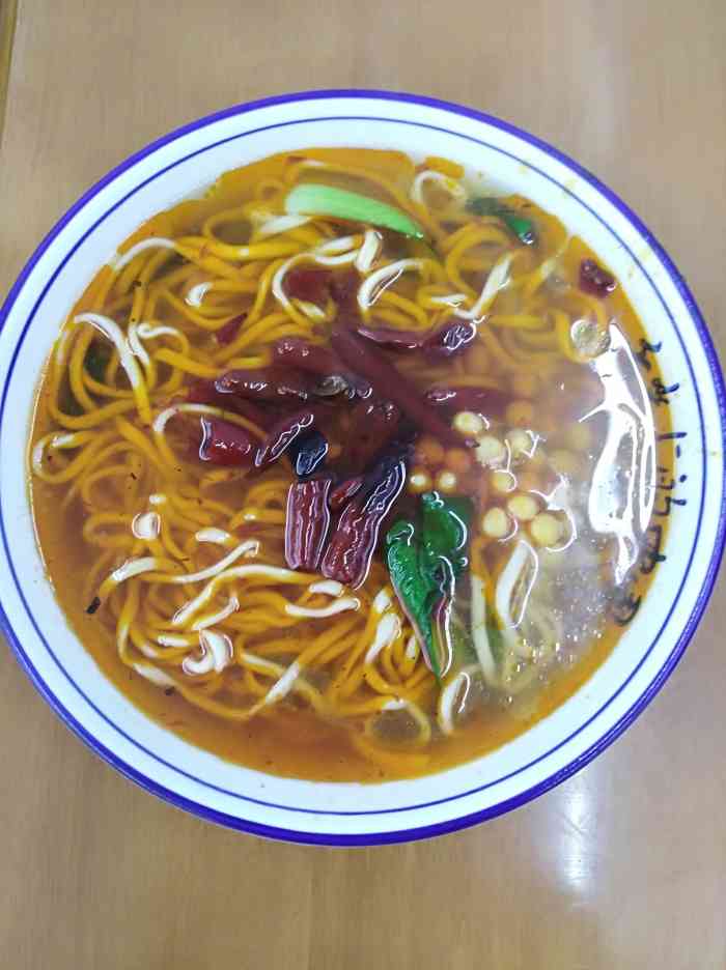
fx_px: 728
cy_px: 485
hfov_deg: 53.0
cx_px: 363
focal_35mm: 26
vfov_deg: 67.4
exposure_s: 1/24
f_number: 2.2
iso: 416
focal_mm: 3.83
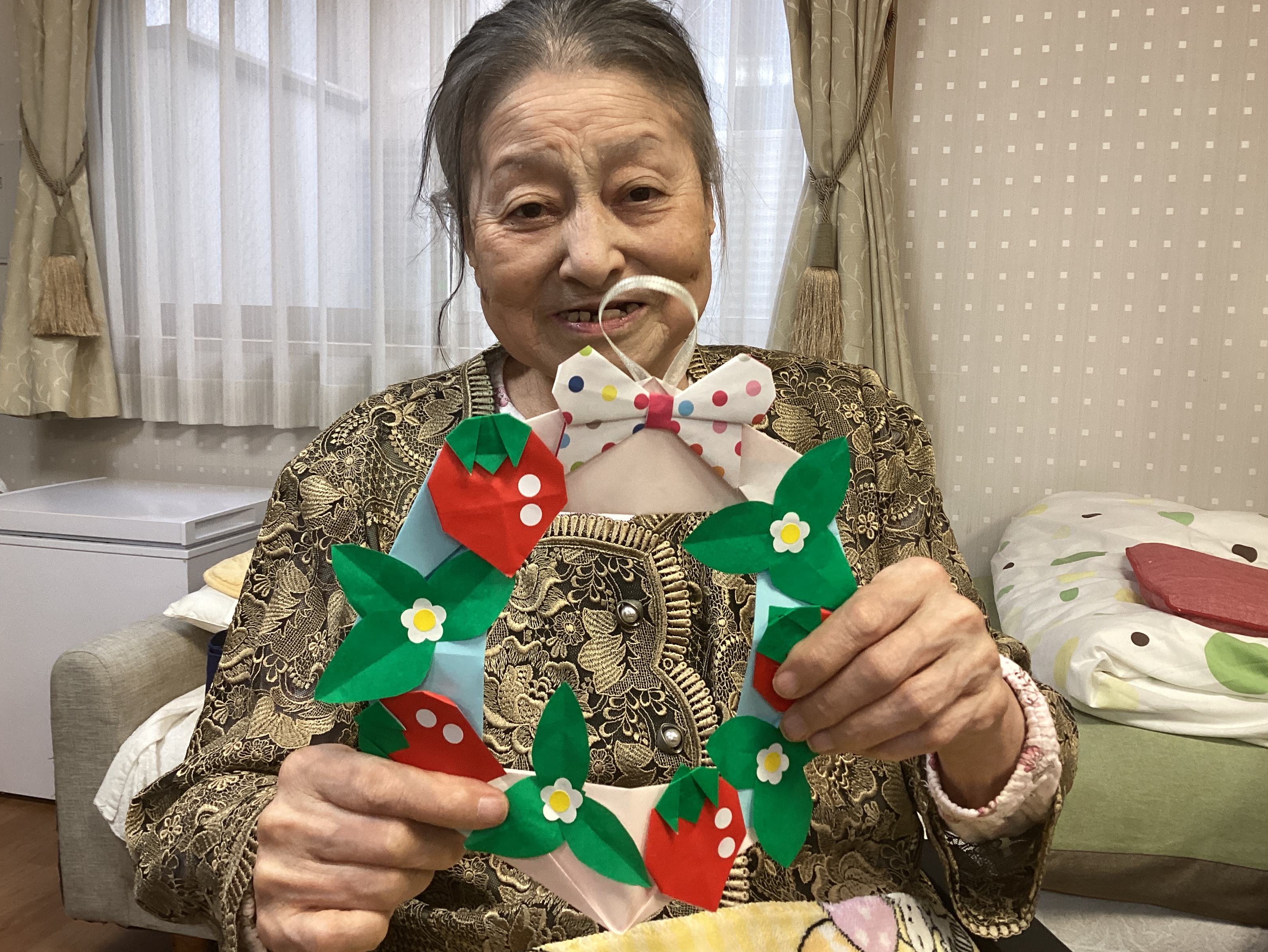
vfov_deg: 44.2
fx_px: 1172
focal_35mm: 32
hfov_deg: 56.8
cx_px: 640
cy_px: 470
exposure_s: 1/50
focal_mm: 3.3
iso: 125
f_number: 2.4
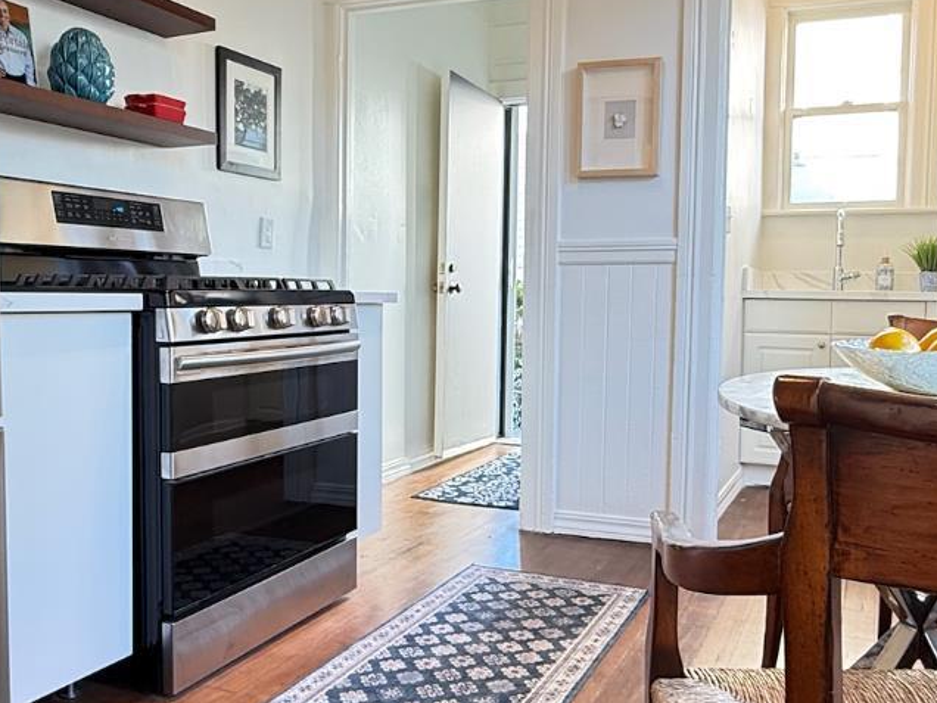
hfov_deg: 55.2
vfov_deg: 42.9
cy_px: 341
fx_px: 893
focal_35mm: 33
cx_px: 527
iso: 125
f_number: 2.2
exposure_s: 1/30
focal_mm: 2.22
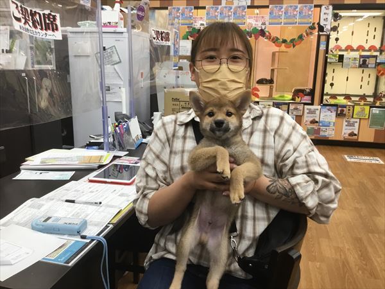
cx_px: 192
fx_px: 345
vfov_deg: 45.4
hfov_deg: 58.4
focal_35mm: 31
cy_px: 144
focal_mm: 3.3
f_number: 2.4
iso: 50
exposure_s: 1/30
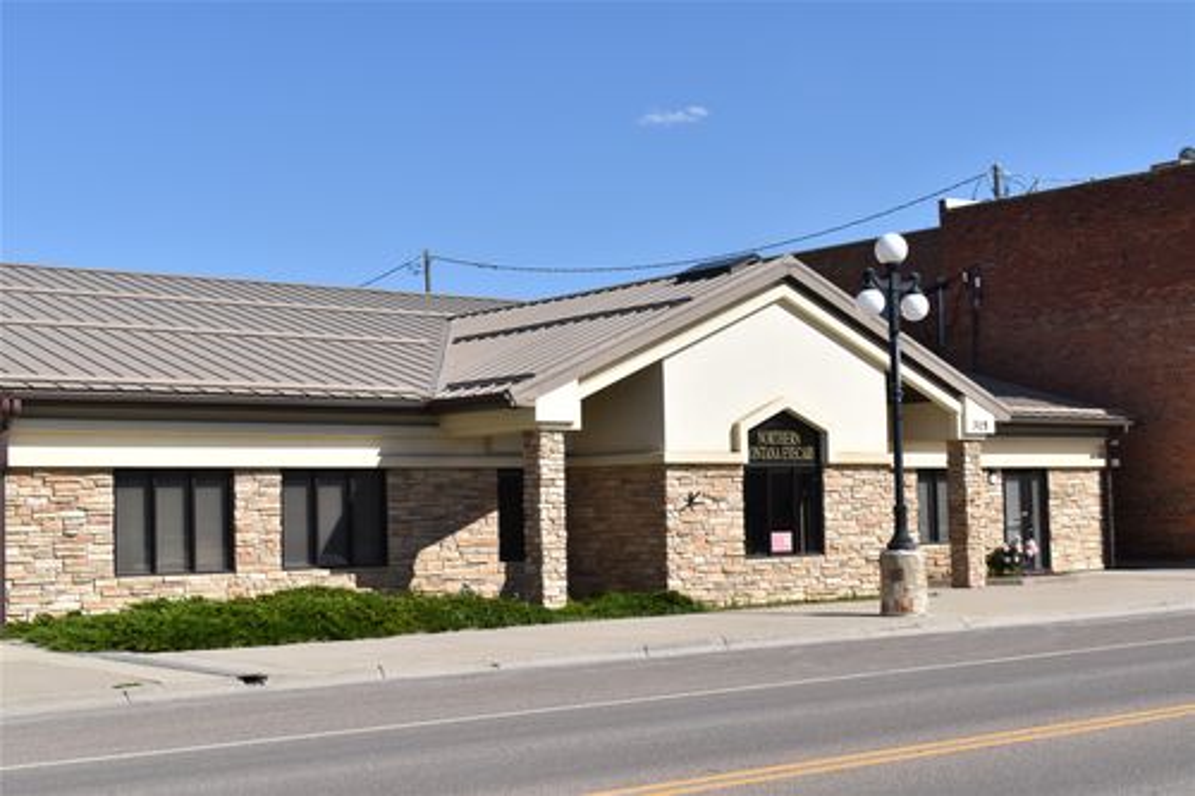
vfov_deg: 26.5
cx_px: 598
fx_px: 1692
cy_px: 398
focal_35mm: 51
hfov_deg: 38.9
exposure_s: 1/500
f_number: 11
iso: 200
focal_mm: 34
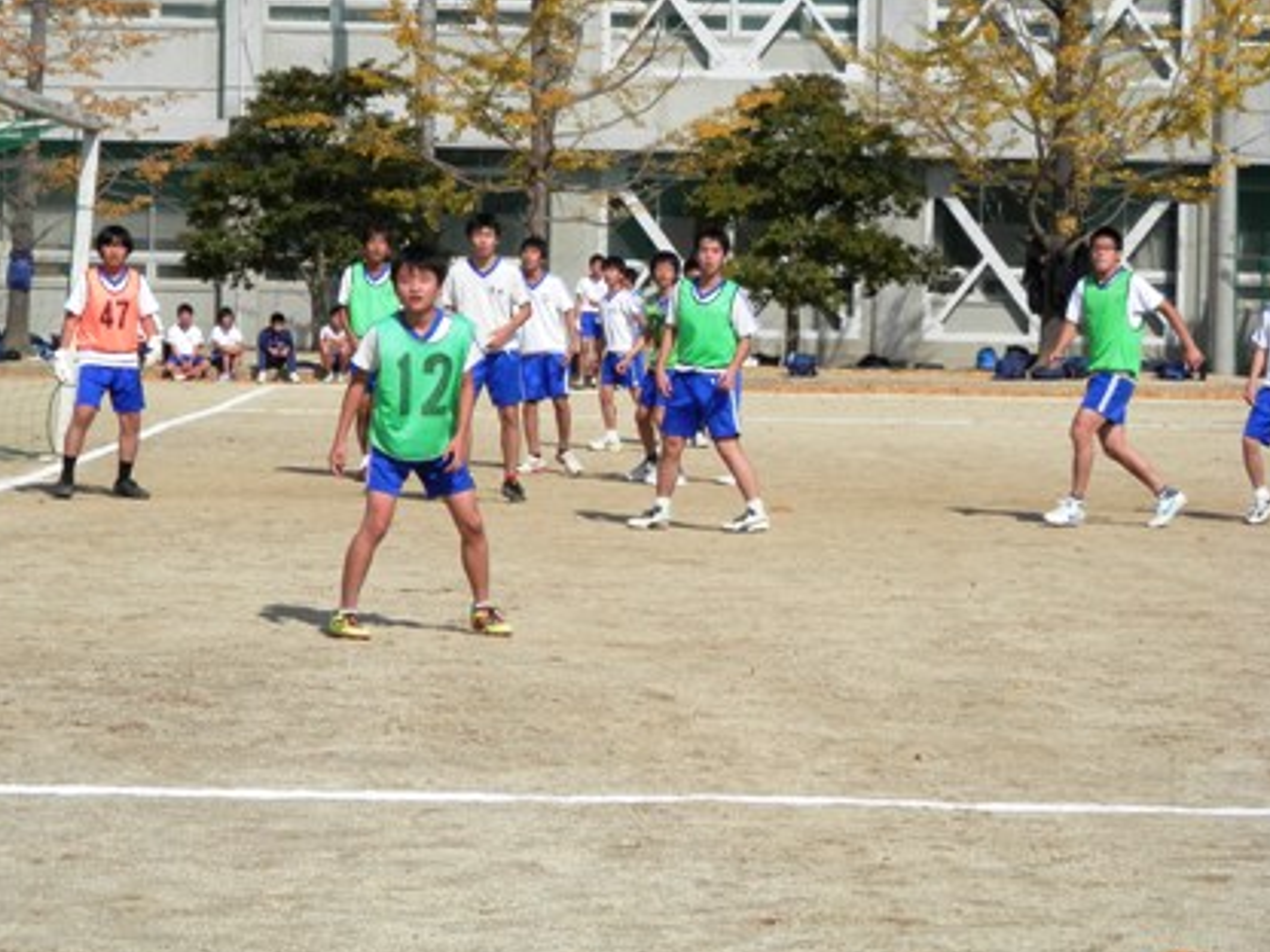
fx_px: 4586
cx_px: 601
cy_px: 461
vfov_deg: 11.9
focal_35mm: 125
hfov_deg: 15.8
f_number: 5.2
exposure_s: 1/640
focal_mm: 20.9
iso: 80
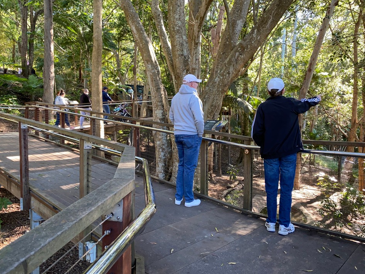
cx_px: 173
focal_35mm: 28
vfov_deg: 49.7
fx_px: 295
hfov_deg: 63.4
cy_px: 133
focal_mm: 4.25
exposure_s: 1/90
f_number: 1.8
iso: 125
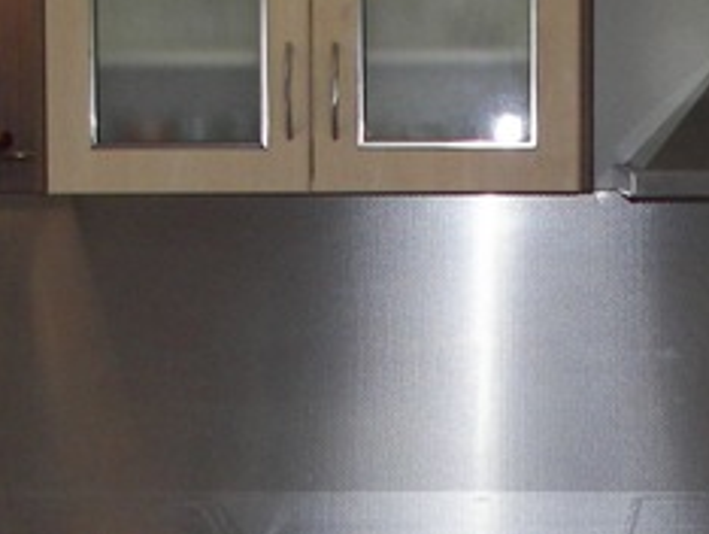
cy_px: 470
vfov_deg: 12.0
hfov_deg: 16.0
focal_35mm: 123
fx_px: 2522
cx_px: 430
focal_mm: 6
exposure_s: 1/30
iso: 100
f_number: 2.8
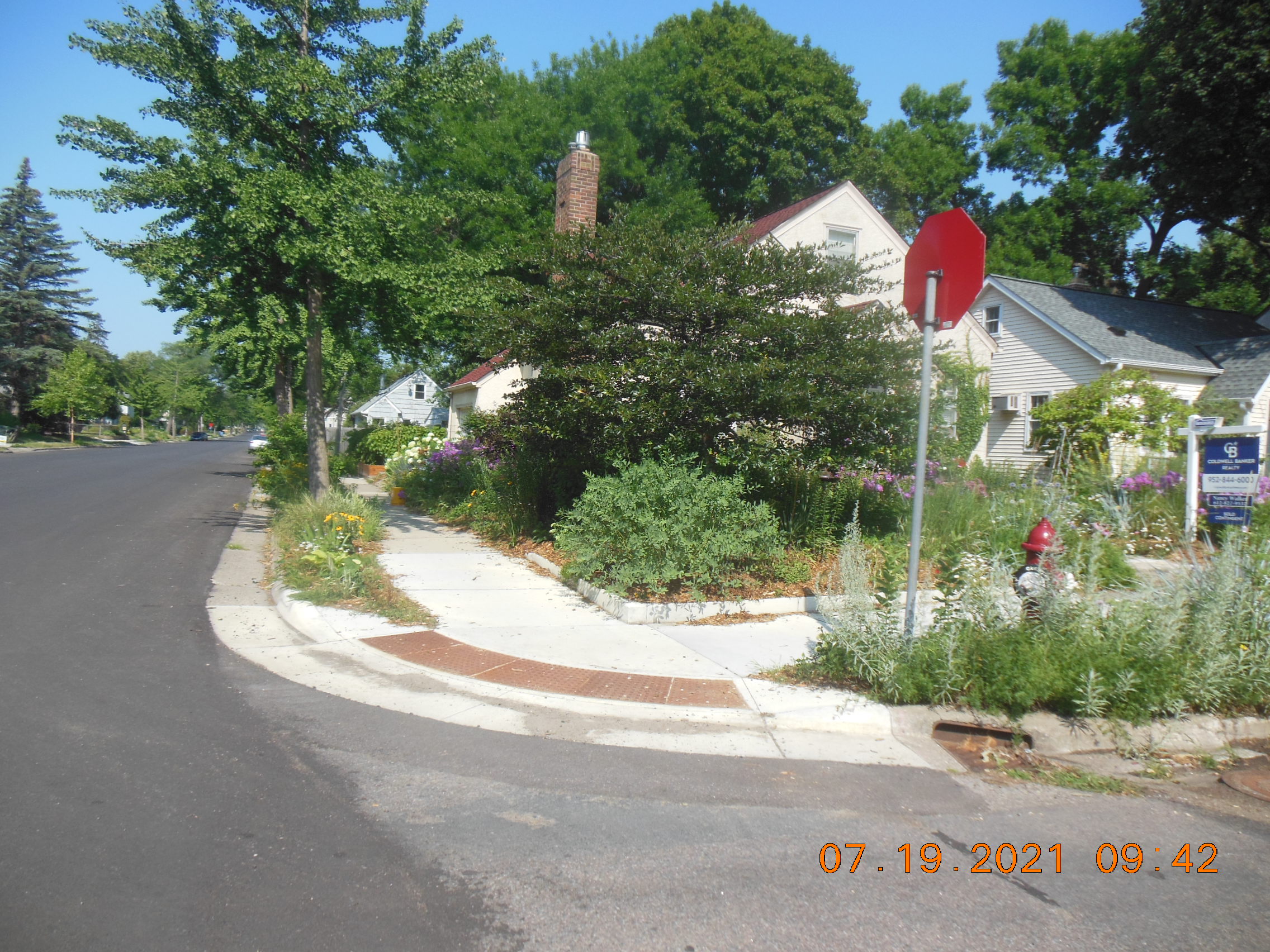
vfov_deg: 54.9
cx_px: 635
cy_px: 476
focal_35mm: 25
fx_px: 917
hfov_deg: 69.4
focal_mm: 4.5
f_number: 3.2
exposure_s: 1/1250
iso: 125
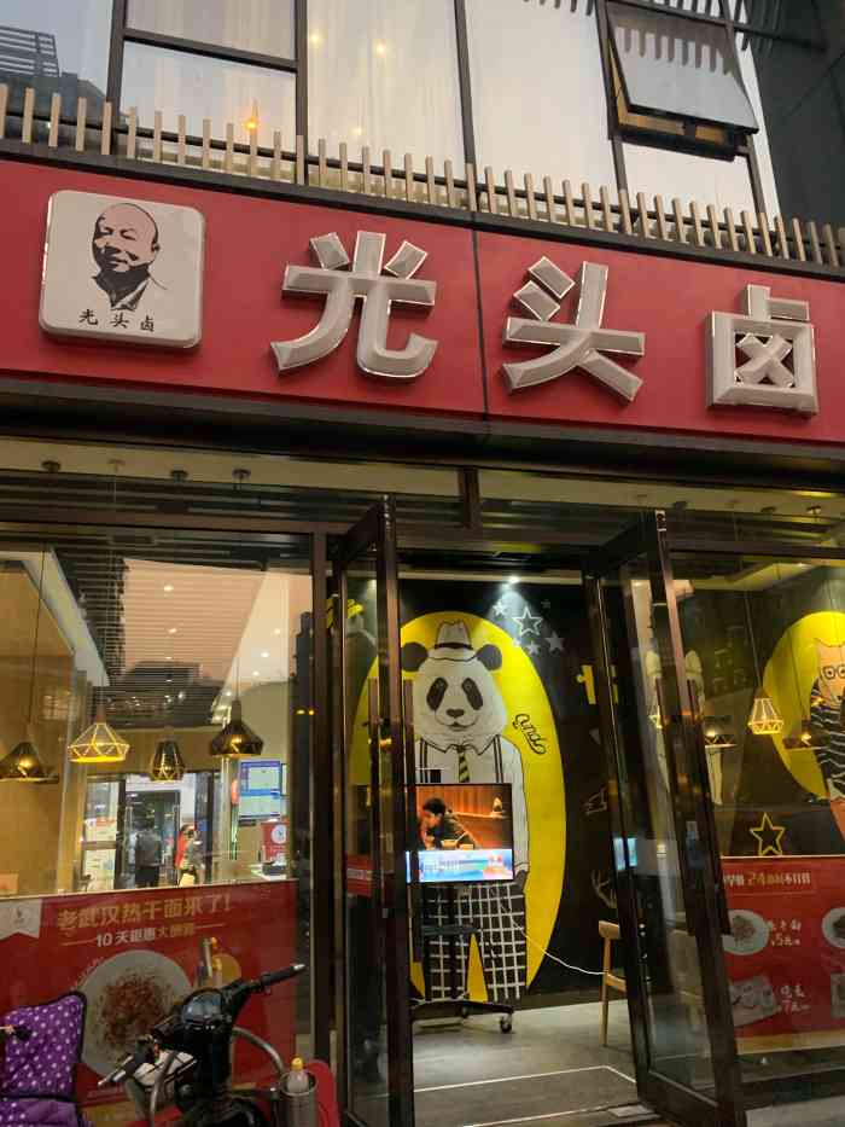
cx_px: 422
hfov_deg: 53.1
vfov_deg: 67.3
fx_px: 846
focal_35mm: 26
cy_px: 564
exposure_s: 1/25
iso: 400
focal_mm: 4.25
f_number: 1.8
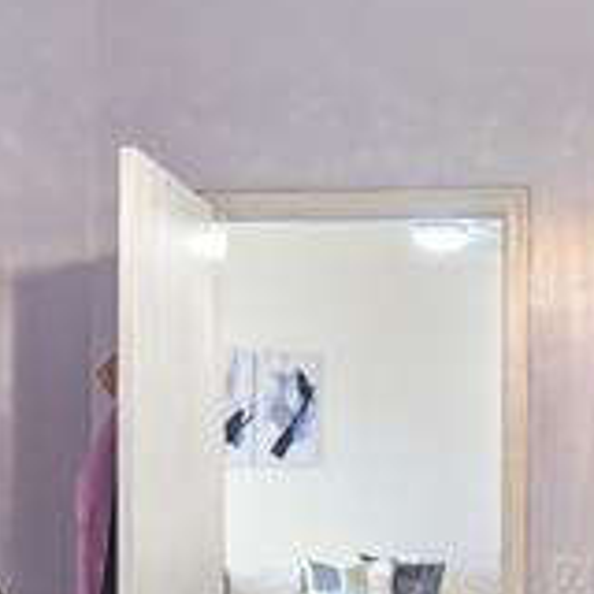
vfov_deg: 23.5
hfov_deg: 24.6
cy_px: 611
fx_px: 1361
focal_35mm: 70
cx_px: 349
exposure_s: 1/10
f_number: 1.8
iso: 125
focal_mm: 11
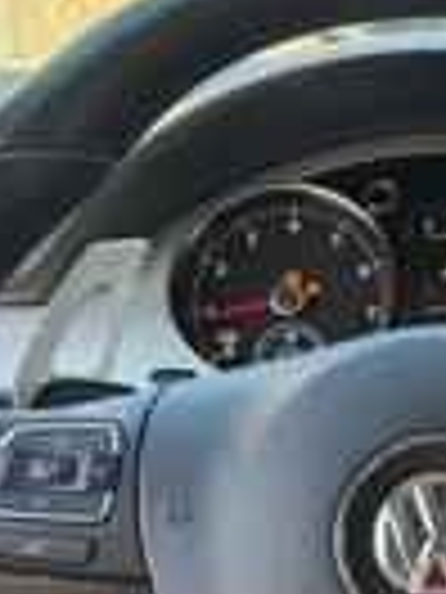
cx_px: 509
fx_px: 1254
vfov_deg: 26.6
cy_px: 378
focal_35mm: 73
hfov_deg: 19.2
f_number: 1.78
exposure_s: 1/156
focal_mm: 6.76
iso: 200
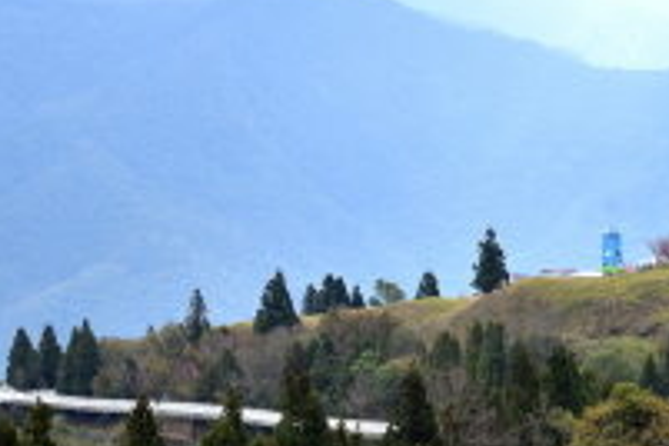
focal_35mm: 148
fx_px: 2750
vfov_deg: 9.2
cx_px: 572
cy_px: 416
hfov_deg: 13.8
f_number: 8
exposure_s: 1/160
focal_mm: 58
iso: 200
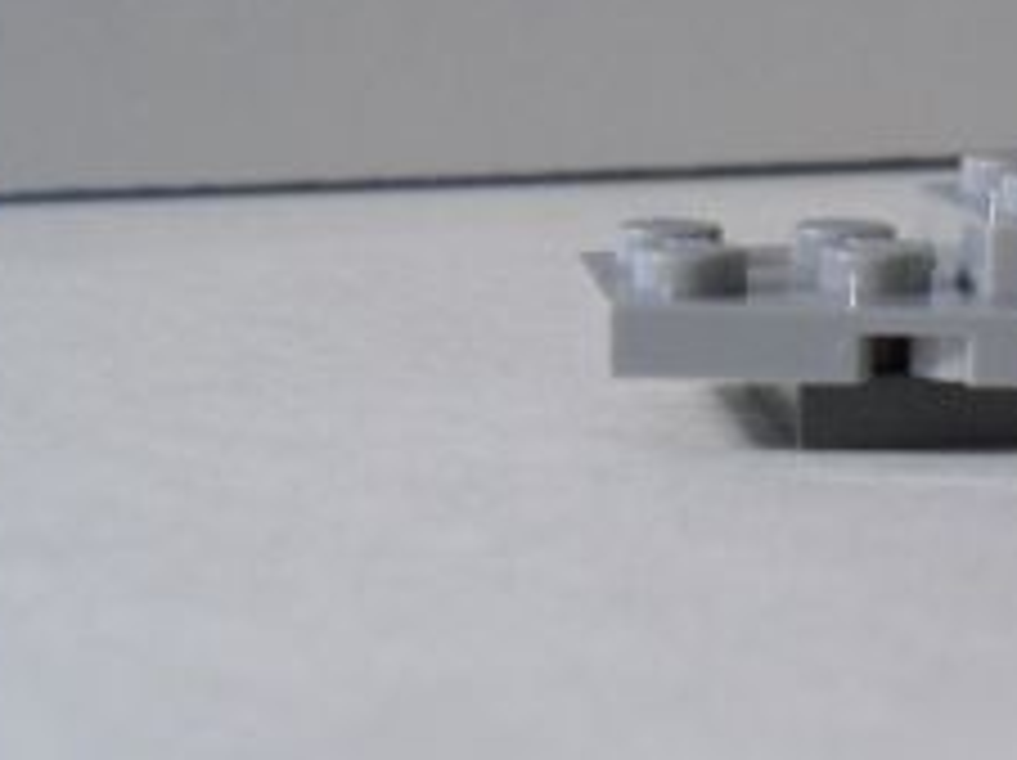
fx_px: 2994
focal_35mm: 102
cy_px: 90
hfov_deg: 18.3
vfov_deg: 14.3
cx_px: 1228
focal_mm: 6.3
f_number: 3.1
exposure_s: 1/80
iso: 400
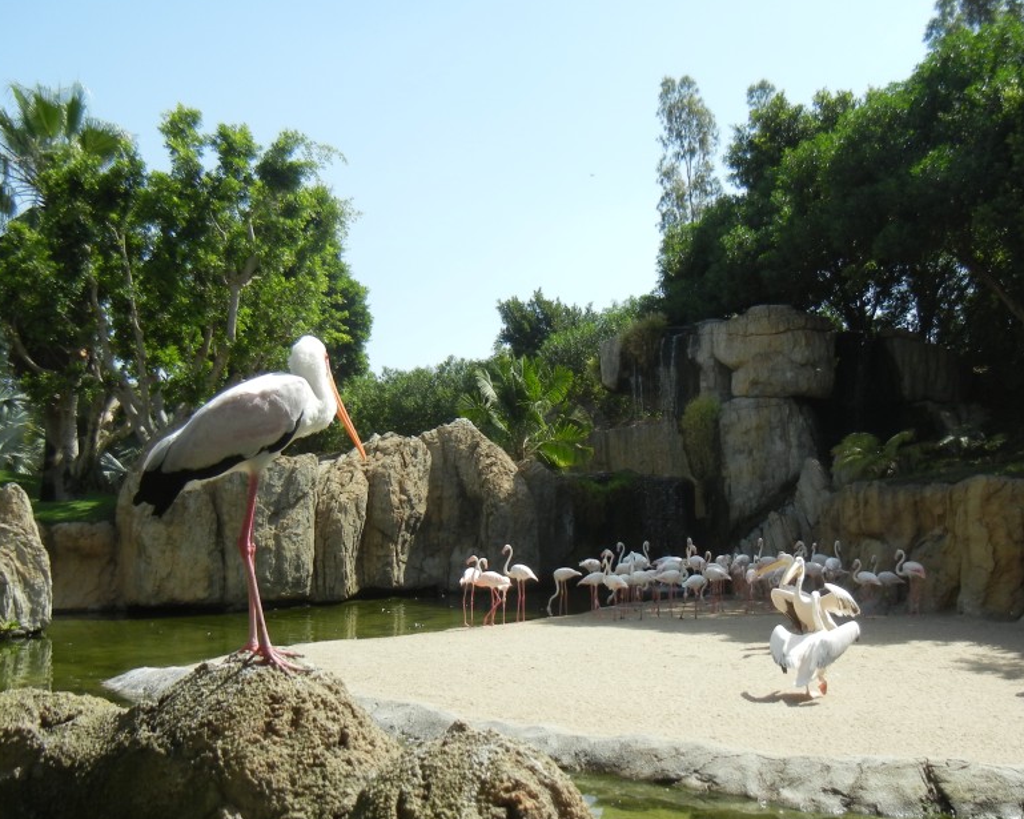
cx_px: 535
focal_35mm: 39
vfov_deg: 38.1
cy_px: 493
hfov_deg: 46.8
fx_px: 1182
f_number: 3.5
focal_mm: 5.4
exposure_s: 1/978
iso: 160
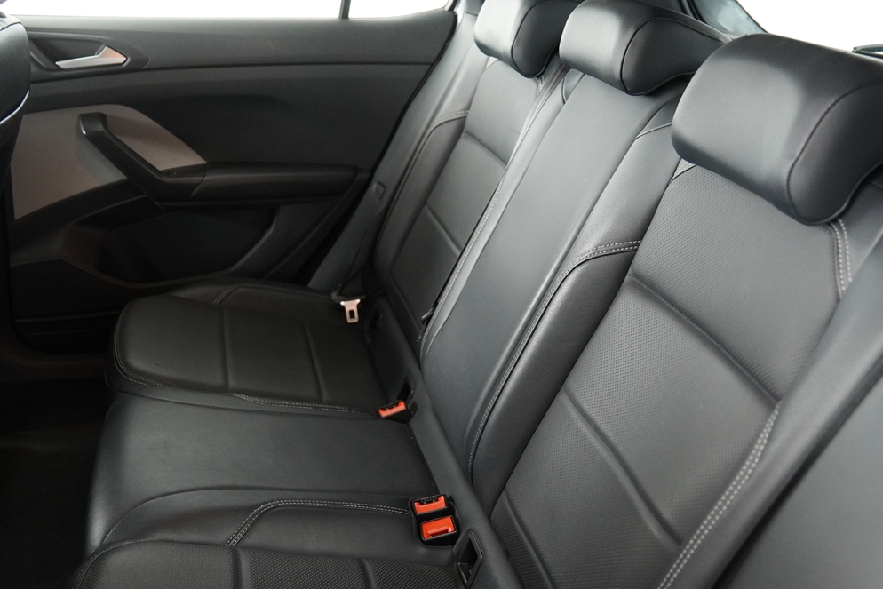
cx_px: 450
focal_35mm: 34
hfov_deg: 55.8
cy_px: 298
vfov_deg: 38.9
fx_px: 834
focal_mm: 22
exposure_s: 1/160
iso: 3200
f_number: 2.8
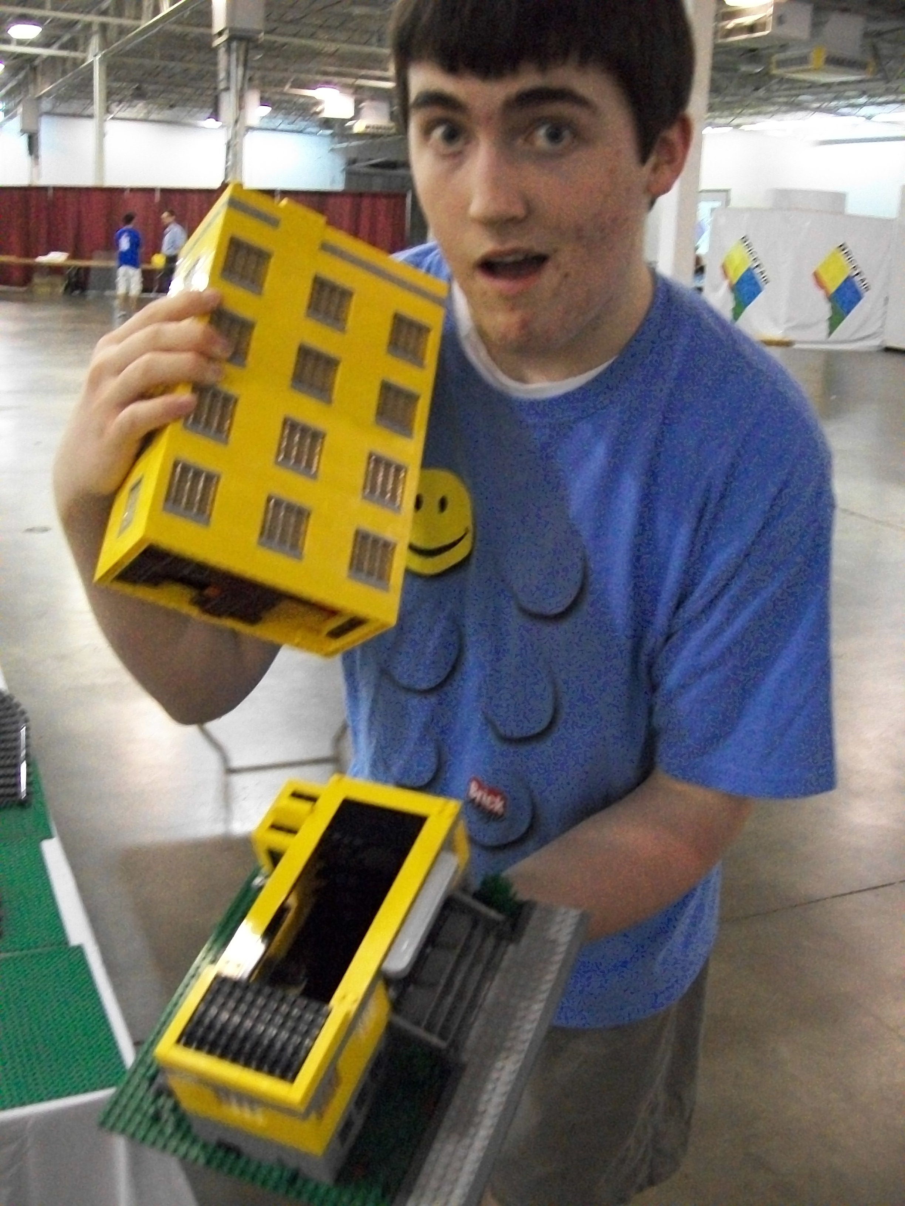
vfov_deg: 51.4
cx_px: 452
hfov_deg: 39.7
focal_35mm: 36
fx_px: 1255
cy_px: 603
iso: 640
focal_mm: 6
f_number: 2.7
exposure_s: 1/50
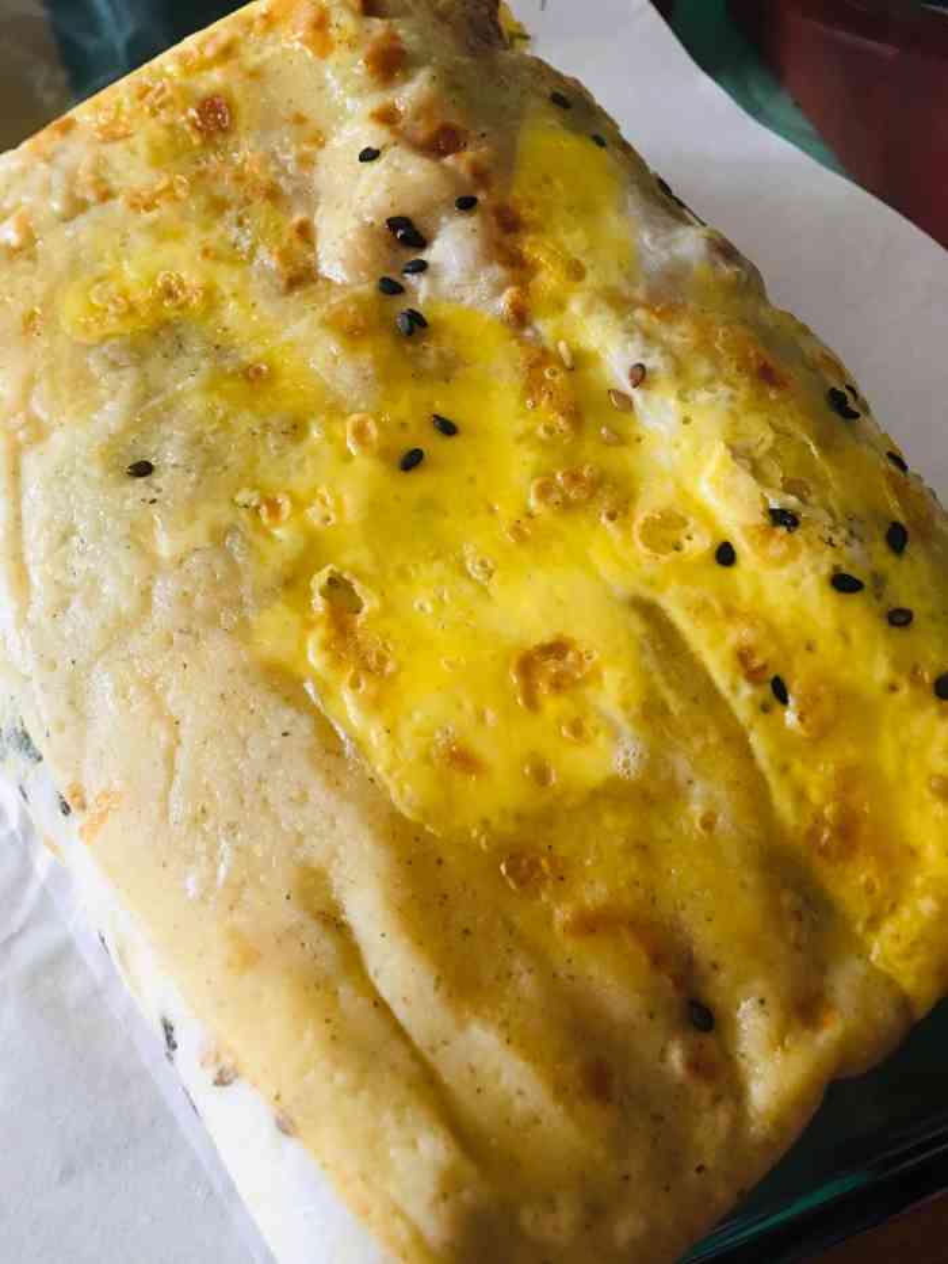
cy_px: 632
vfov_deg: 61.7
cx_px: 474
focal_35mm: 29
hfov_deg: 48.2
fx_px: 1059
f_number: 2.2
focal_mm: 4.15
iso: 80
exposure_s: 1/17
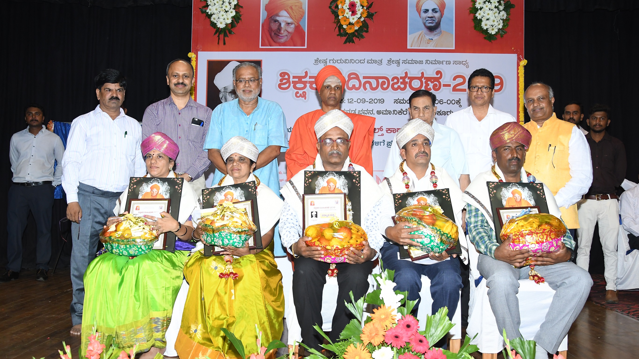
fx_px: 559
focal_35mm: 33
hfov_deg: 59.5
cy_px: 177
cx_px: 321
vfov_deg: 35.6
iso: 1250
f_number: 4
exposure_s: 1/125
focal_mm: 21
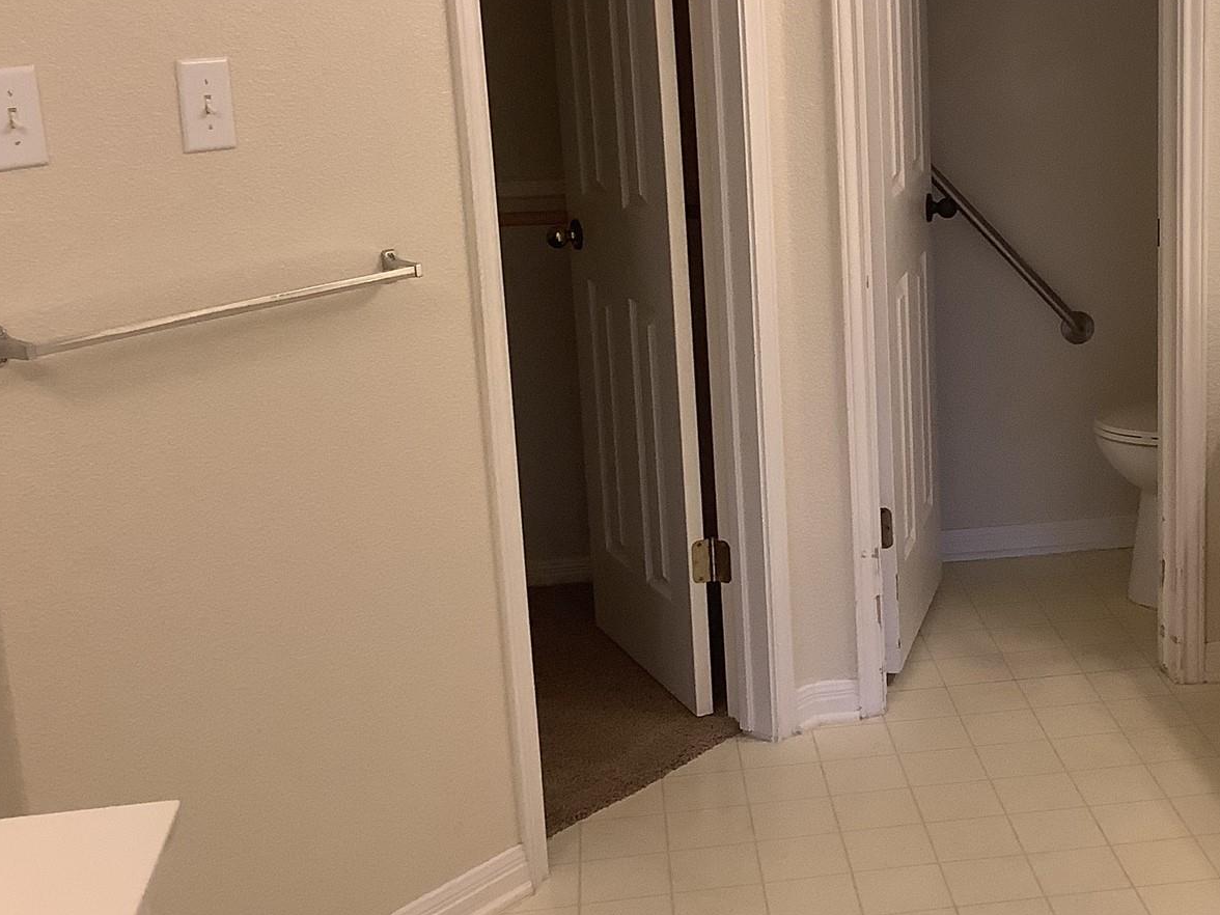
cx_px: 937
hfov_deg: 34.7
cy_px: 369
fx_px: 1903
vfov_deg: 27.0
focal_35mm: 54
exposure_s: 1/60
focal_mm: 3.3
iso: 100
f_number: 2.4
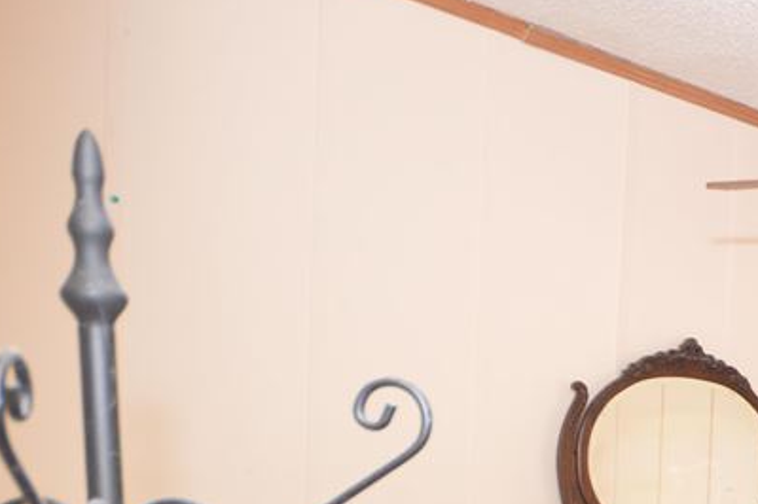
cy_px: 573
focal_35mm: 48
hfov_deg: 29.5
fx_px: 1010
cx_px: 1071
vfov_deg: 25.7
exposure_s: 1/60
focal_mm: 10
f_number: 4
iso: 800
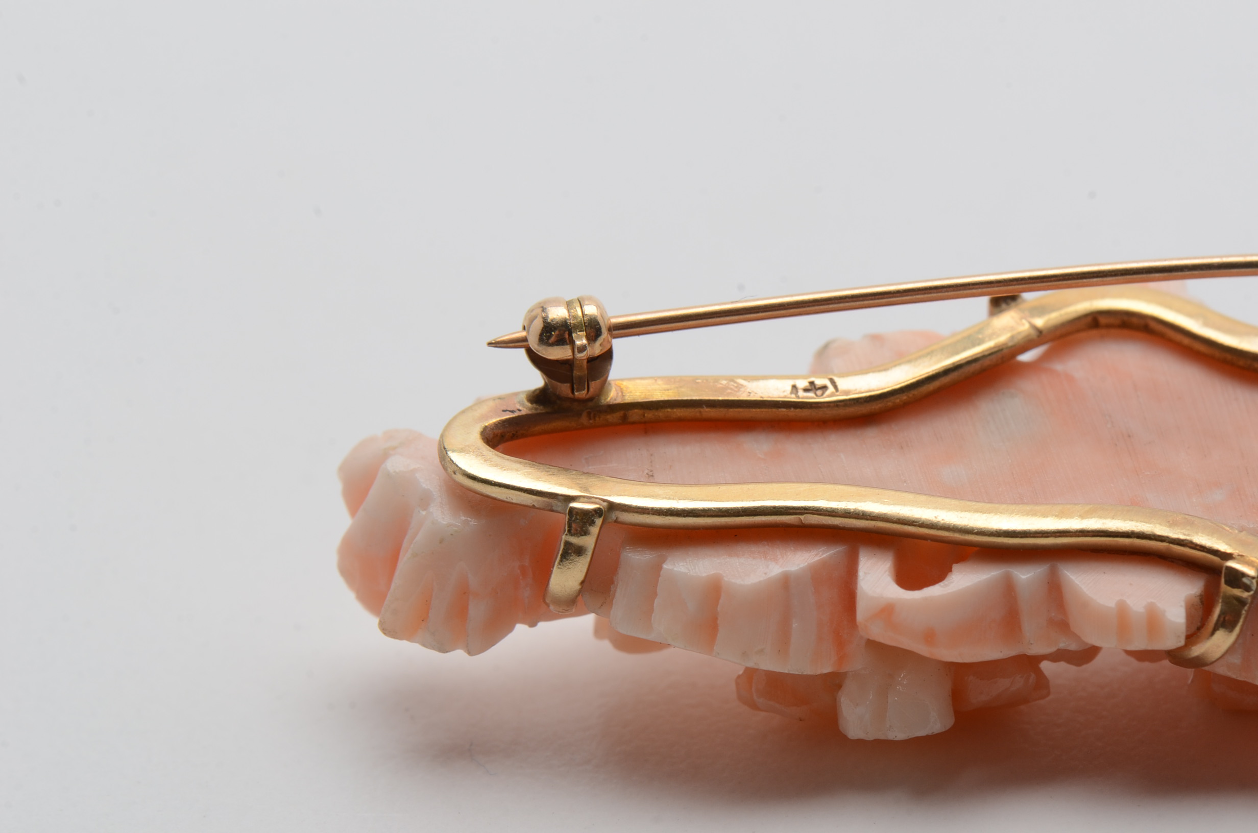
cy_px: 416
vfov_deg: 10.7
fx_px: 4446
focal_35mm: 128
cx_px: 629
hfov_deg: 16.1
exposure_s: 1/125
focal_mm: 85
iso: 200
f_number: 18
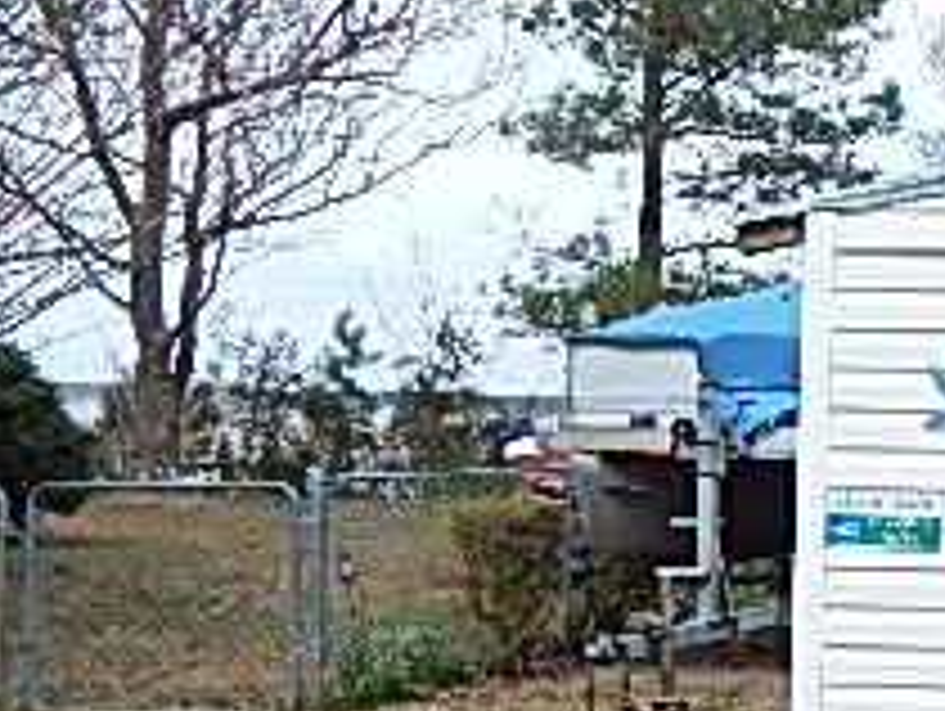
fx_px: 1831
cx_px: 1314
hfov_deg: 24.3
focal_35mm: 67
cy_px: 518
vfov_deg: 21.8
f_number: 3
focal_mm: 4
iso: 125
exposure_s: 1/1250
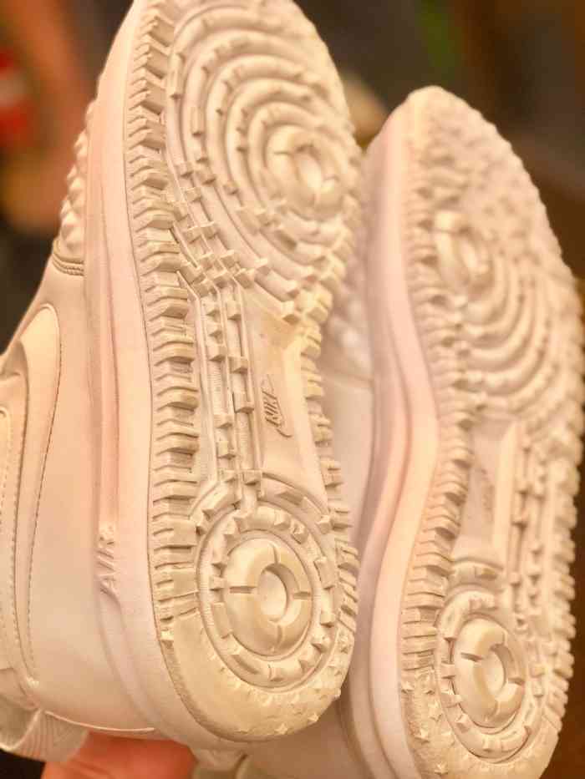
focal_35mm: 52
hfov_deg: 28.0
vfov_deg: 36.8
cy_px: 390
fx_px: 1171
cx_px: 292
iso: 100
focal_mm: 6
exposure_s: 1/50
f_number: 2.4
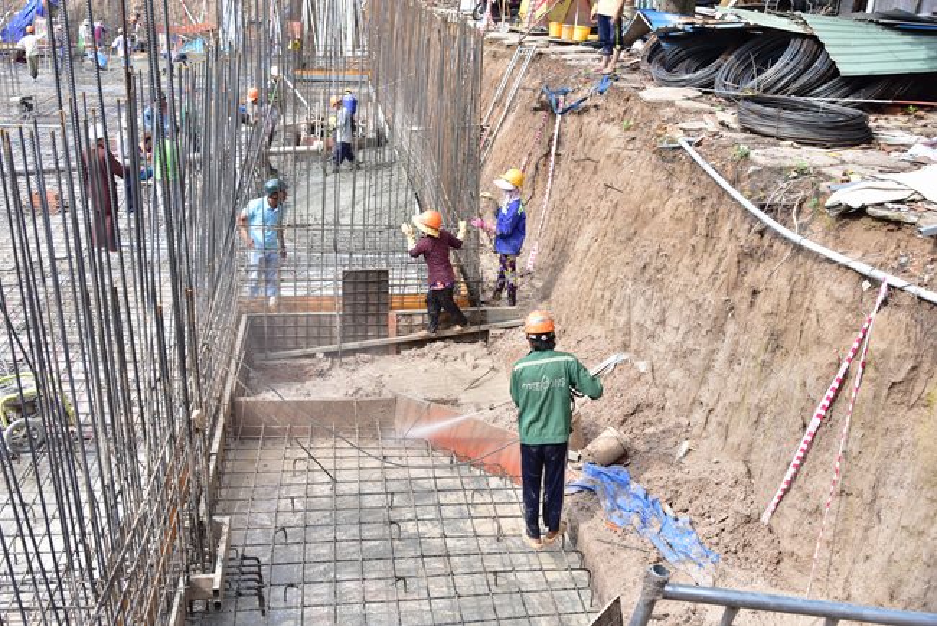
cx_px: 468
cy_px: 313
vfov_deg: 37.9
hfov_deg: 54.4
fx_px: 911
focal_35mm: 35
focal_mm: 35
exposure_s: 1/250
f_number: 5.6
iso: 250
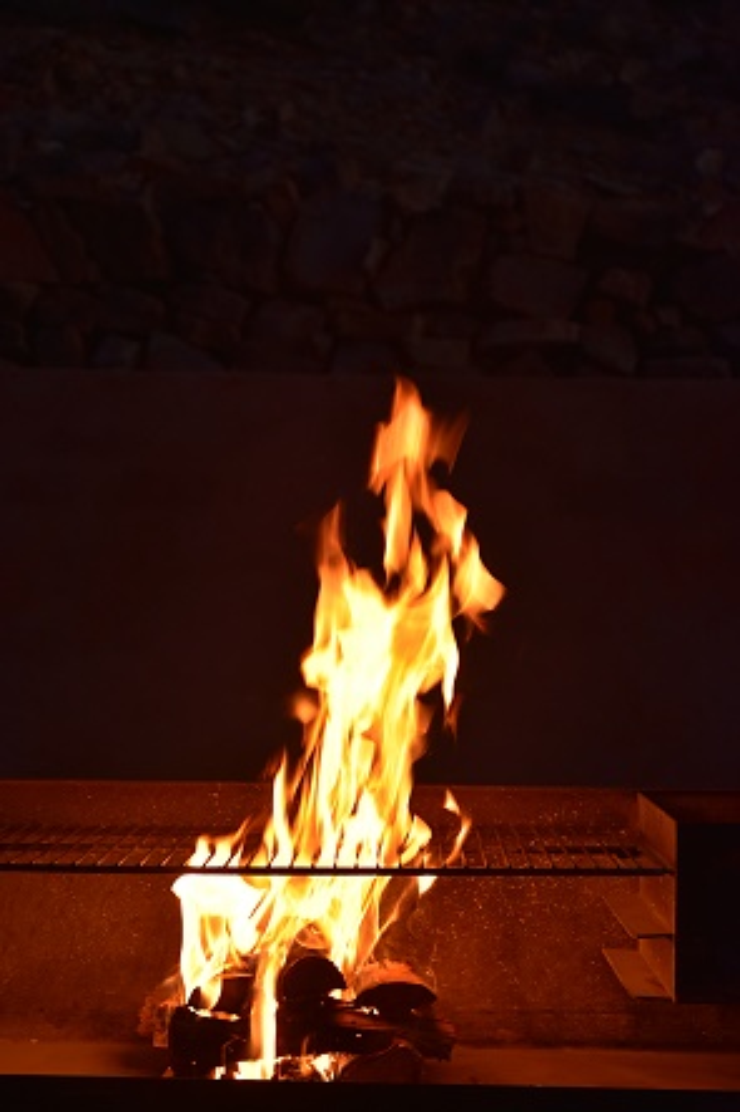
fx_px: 2592
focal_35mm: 84
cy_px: 556
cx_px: 370
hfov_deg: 16.2
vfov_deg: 24.2
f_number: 4.8
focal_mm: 56
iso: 800
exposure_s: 1/80
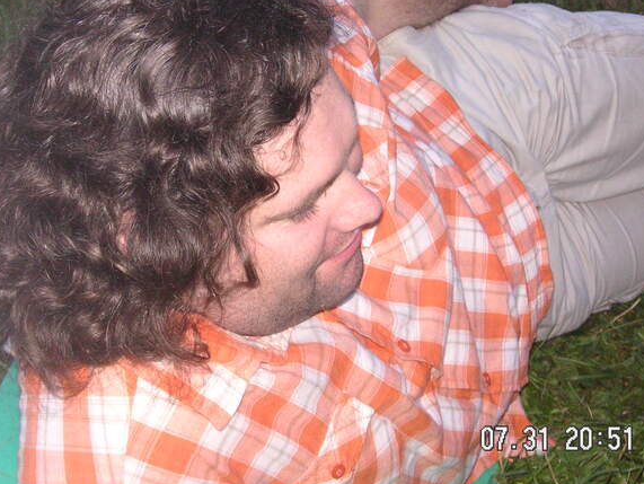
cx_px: 245
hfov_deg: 27.7
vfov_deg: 21.0
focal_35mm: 70
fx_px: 1303
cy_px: 166
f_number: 3.4
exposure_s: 1/45
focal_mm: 8.4
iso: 160
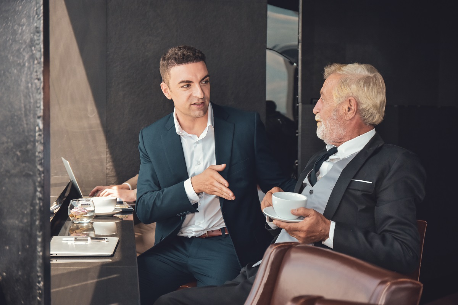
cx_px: 229
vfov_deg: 21.6
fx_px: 801
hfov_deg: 31.9
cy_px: 152
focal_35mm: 63
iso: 400
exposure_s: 1/320
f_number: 4
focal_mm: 42
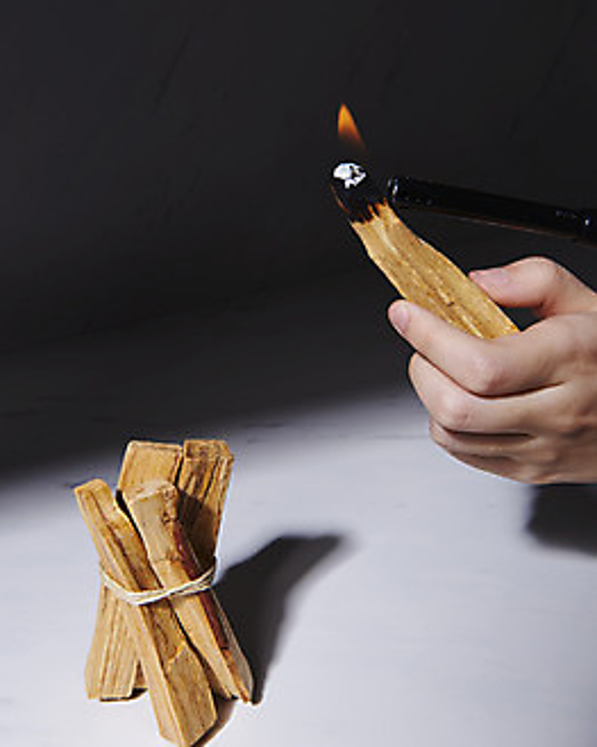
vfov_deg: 45.8
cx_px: 296
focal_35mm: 40
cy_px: 338
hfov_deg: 37.3
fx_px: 884
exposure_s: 1/125
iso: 100
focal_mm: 35
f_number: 11
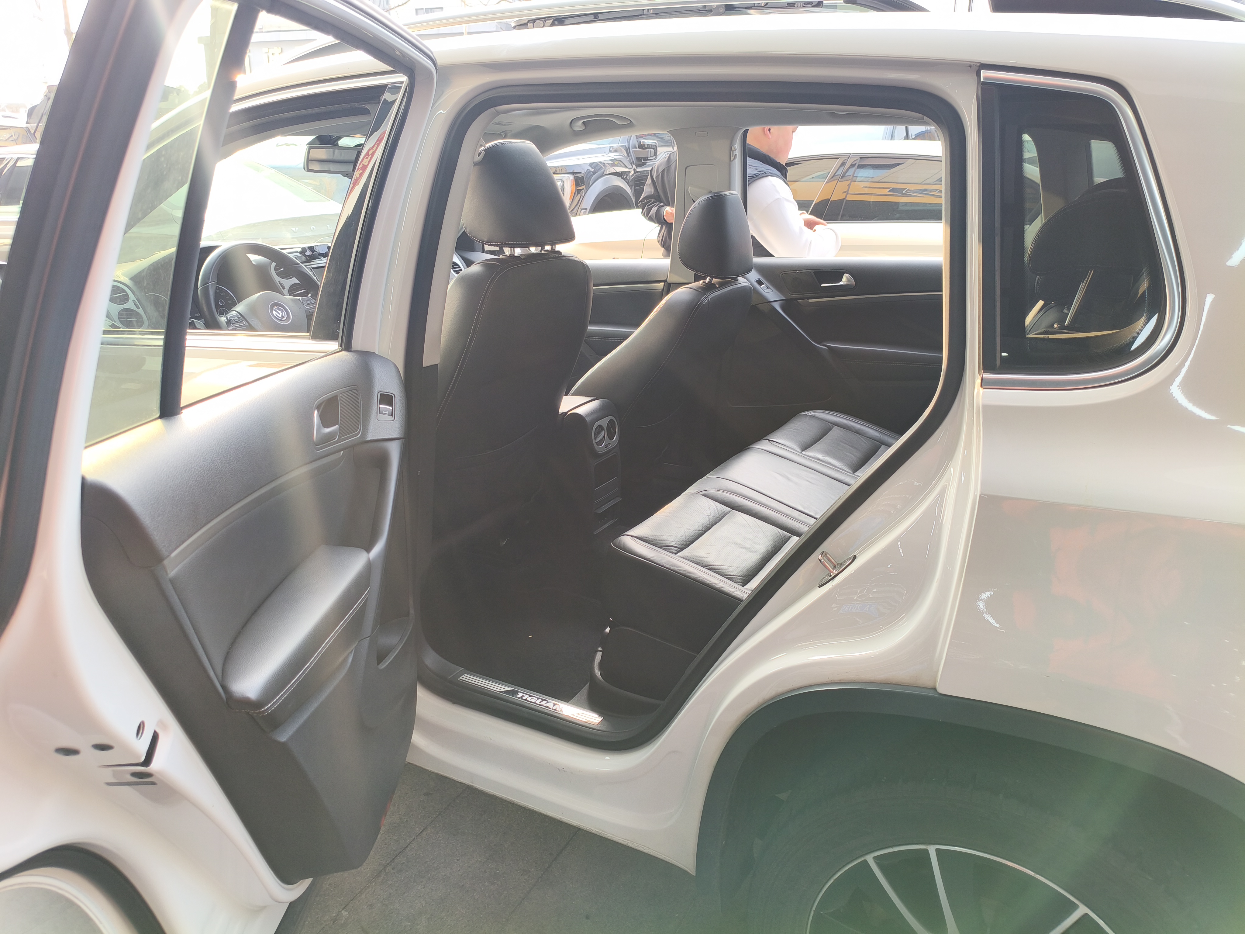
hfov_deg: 67.3
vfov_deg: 53.1
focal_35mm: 26
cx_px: 622
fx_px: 935
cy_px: 467
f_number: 1.5
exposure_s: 1/111
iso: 50
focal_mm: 4.94
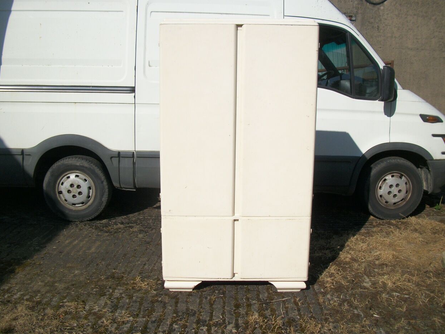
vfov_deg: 43.0
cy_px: 166
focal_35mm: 33
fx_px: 424
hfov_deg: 55.3
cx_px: 217
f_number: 8.8
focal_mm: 5.7
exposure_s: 1/320
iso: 80
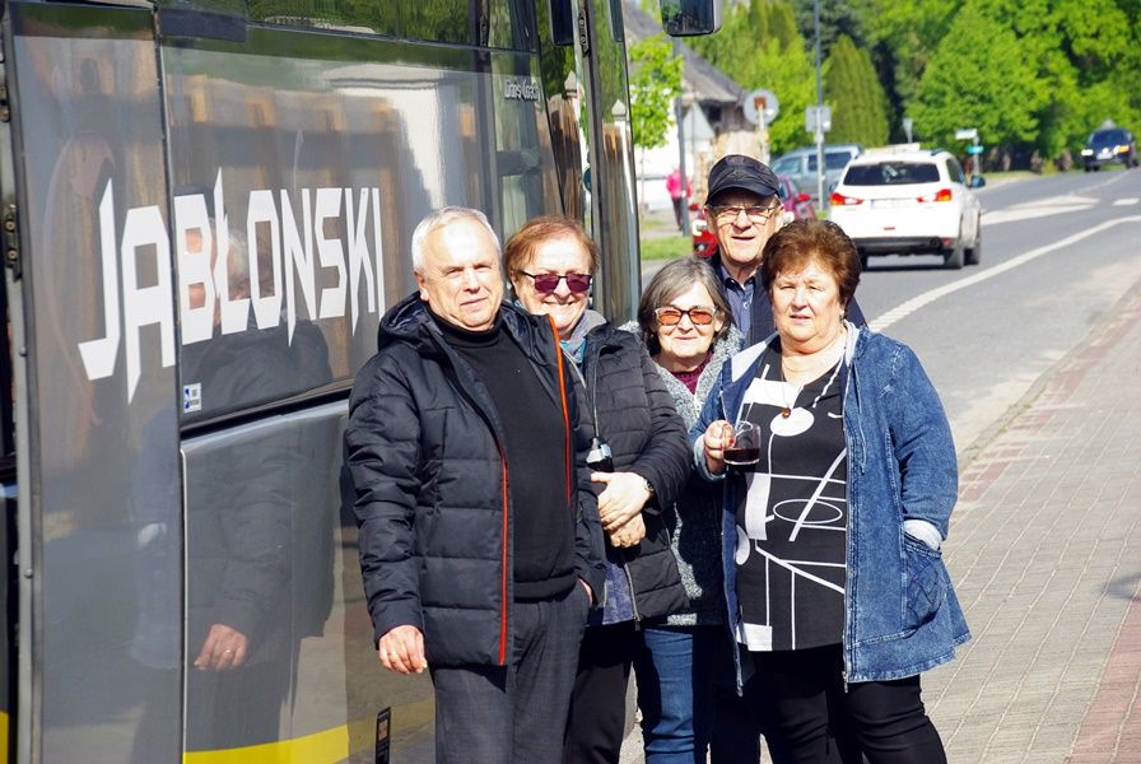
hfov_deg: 11.0
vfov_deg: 7.4
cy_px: 382
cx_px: 570
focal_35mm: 187
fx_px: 5935
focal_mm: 125
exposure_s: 1/125
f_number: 8
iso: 200
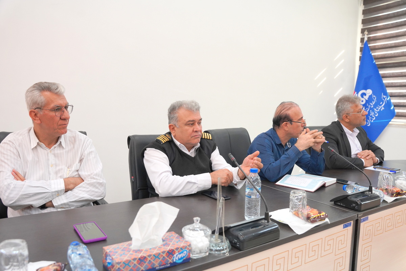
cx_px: 203
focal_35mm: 30
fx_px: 333
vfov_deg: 44.3
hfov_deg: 62.8
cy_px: 136
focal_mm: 29.5
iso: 800
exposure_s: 1/160
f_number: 4
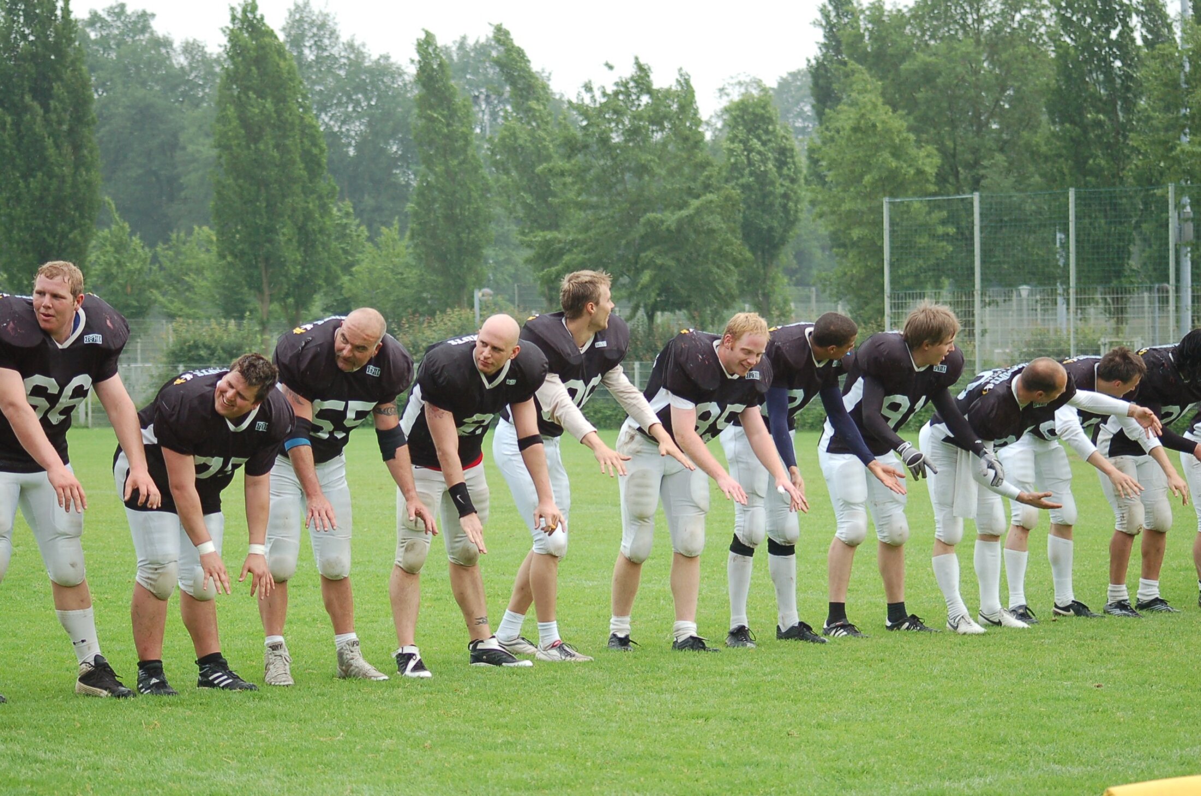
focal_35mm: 105
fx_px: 3496
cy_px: 398
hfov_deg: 19.5
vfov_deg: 13.0
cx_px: 600
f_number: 4
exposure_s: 1/500
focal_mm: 70
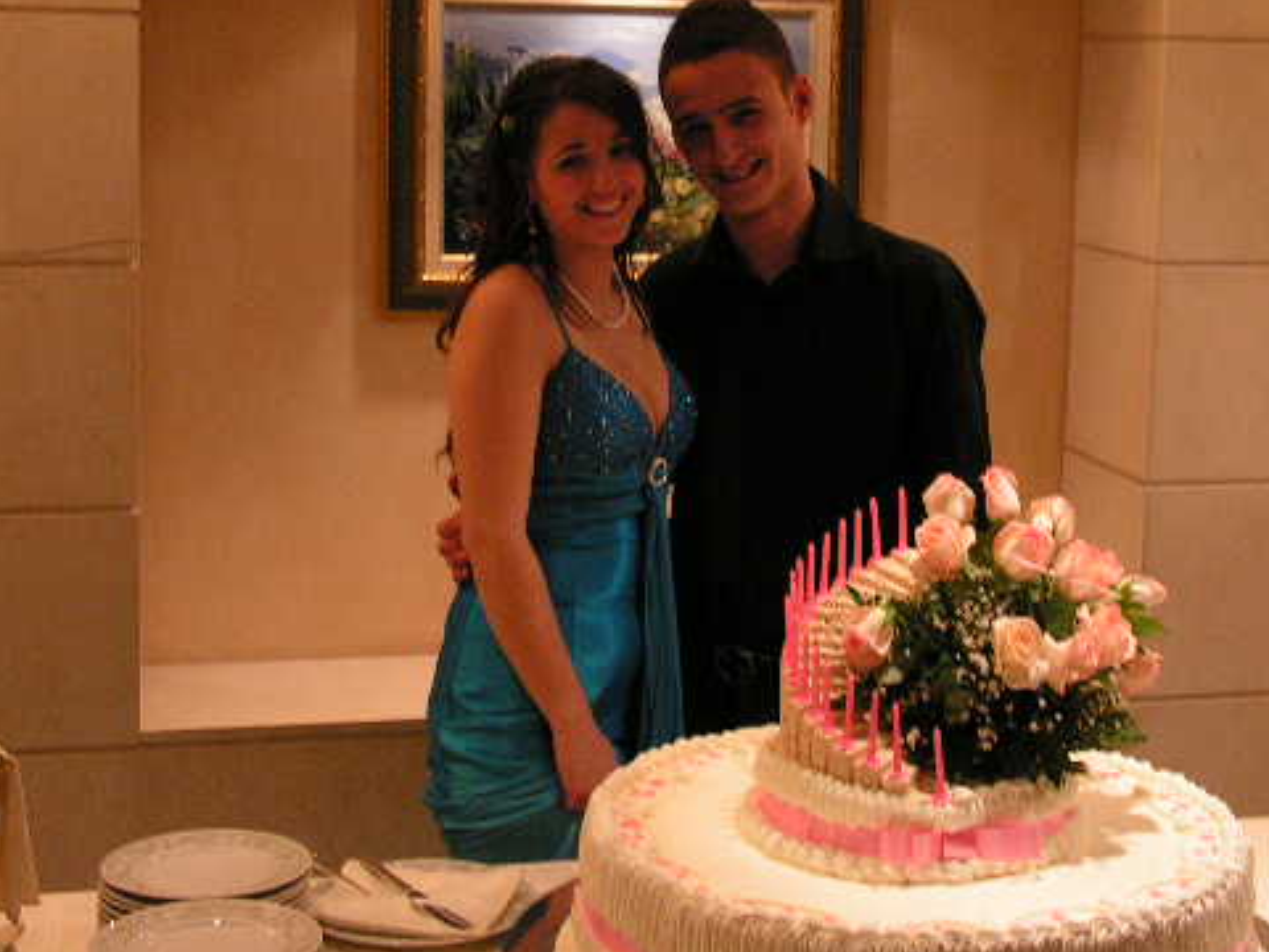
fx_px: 2200
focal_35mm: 60
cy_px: 349
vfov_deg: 24.3
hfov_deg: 32.1
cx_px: 740
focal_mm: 7.6
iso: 160
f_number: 3.2
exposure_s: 1/40
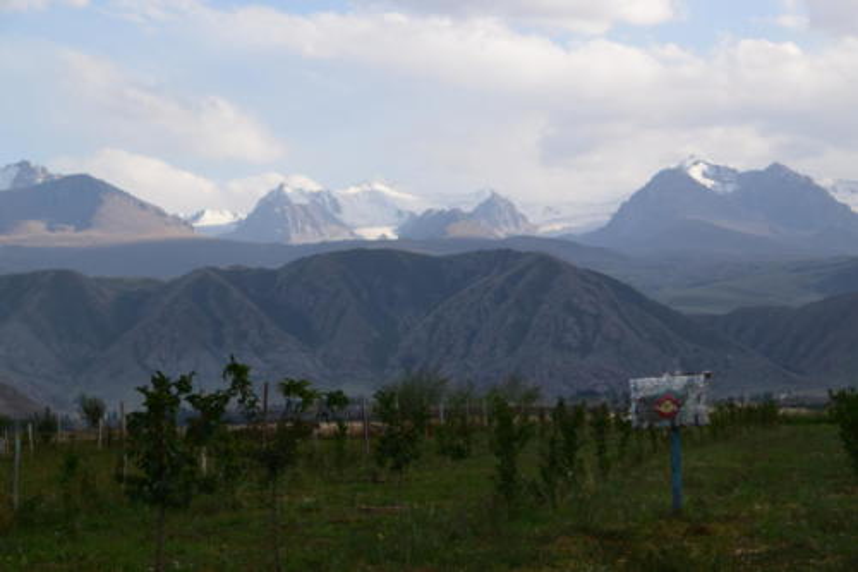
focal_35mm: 105
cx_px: 429
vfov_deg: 13.0
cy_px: 286
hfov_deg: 19.5
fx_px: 2502
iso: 400
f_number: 11
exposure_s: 1/400
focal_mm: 70
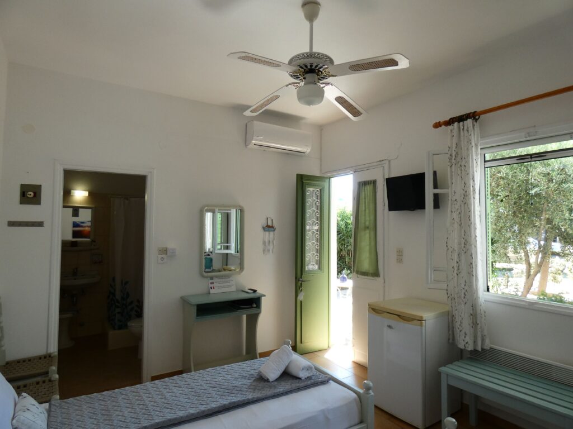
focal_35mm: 20
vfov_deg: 66.0
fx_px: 331
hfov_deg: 81.7
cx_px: 286
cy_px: 214
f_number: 2.8
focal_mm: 3.6
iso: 100
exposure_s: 1/100
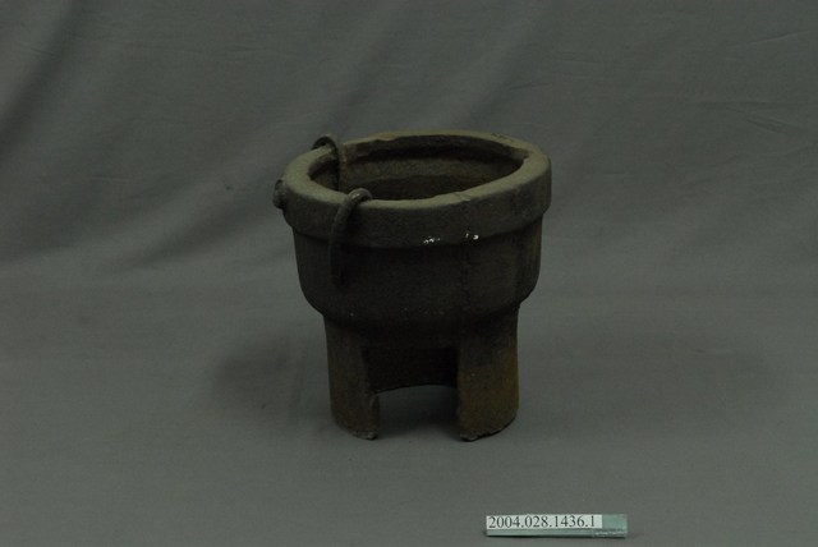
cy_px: 274
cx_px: 409
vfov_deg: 15.2
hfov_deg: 22.6
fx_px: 2047
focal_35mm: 90
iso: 1000
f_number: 10
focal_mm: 60
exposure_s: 1/10
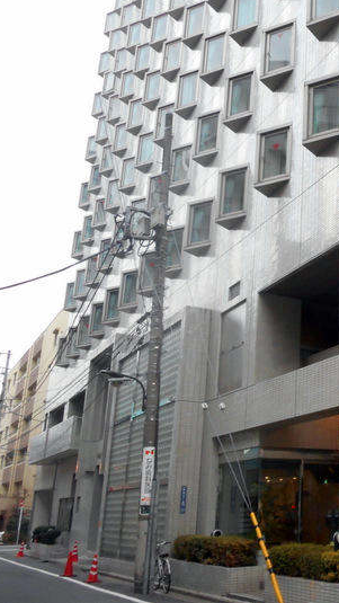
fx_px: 687
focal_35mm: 43
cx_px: 404
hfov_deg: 25.0
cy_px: 296
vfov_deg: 47.4
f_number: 4
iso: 400
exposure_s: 1/30
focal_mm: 5.2
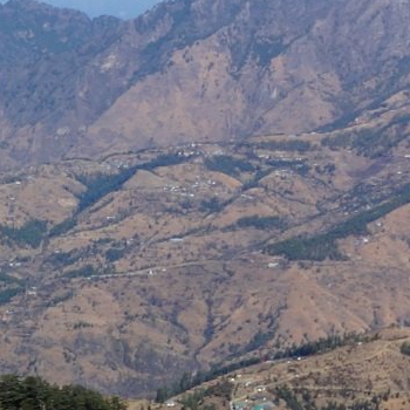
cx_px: 845
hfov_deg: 11.0
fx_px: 1916
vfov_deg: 12.2
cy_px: 135
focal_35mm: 143
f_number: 10
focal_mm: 18
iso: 100
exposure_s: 1/250
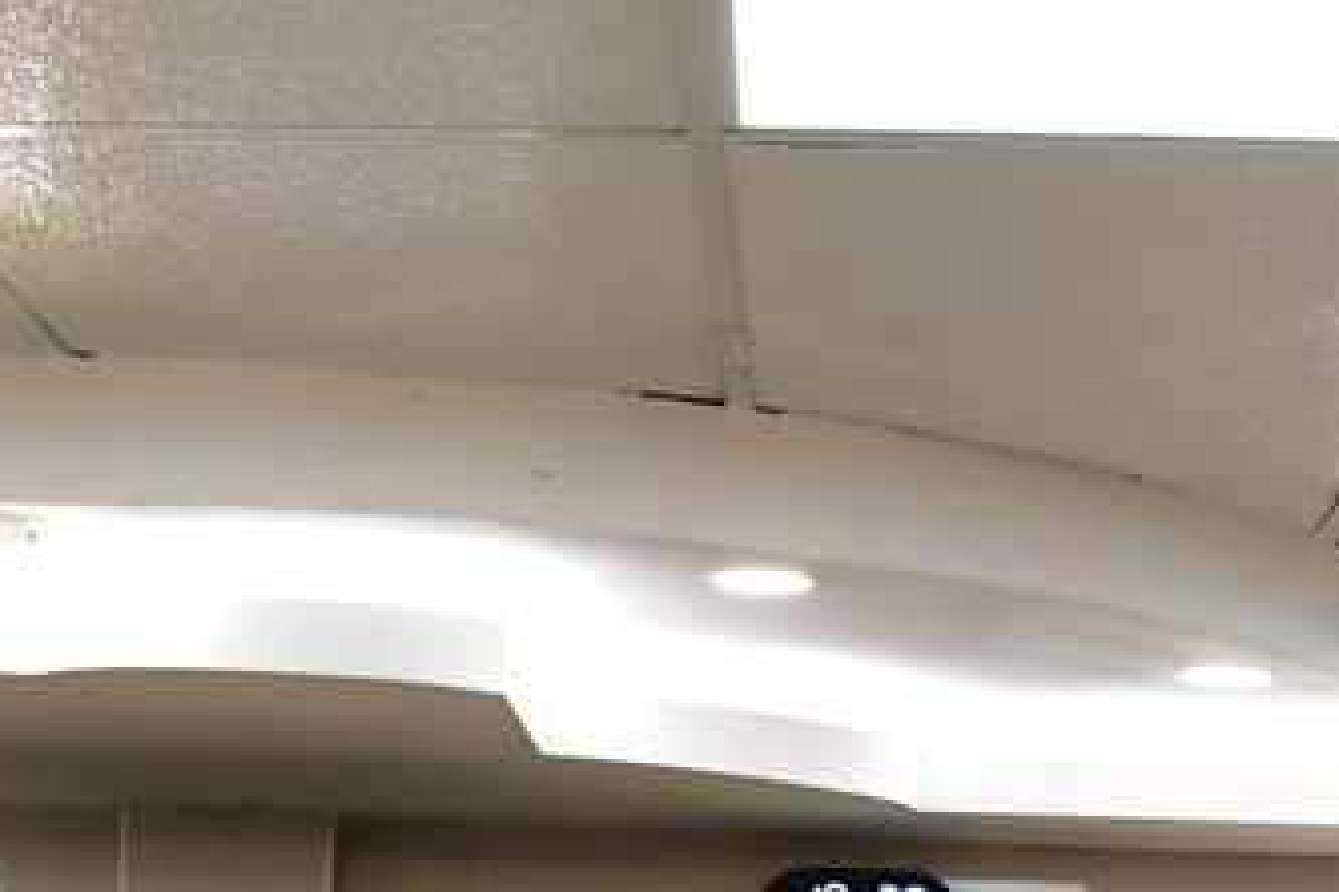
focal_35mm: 101
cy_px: 1674
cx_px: 257
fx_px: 3756
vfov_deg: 12.3
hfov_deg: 20.0
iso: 2000
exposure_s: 1/100
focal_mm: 24
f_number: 5.6
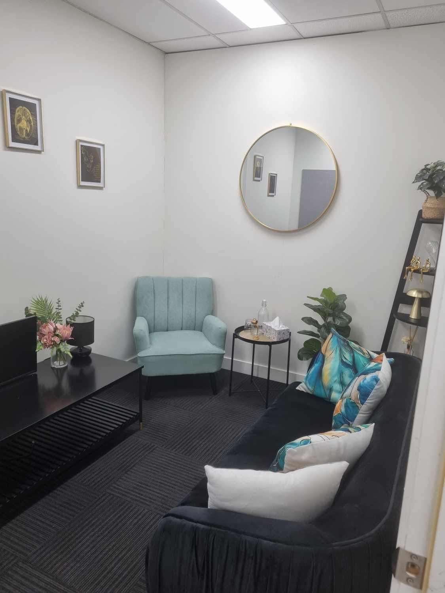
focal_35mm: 26
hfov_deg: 53.1
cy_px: 296
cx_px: 222
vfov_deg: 67.3
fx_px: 446
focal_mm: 5.4
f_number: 1.8
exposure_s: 1/100
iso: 125
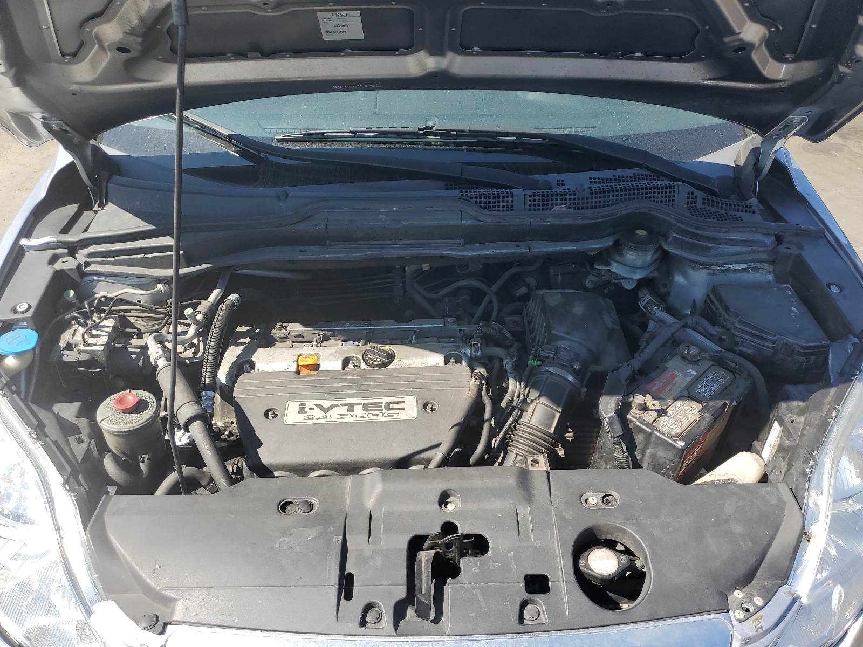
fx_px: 648
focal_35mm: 26
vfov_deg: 53.1
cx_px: 432
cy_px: 324
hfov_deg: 67.3
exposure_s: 1/1250
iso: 50
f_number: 1.5
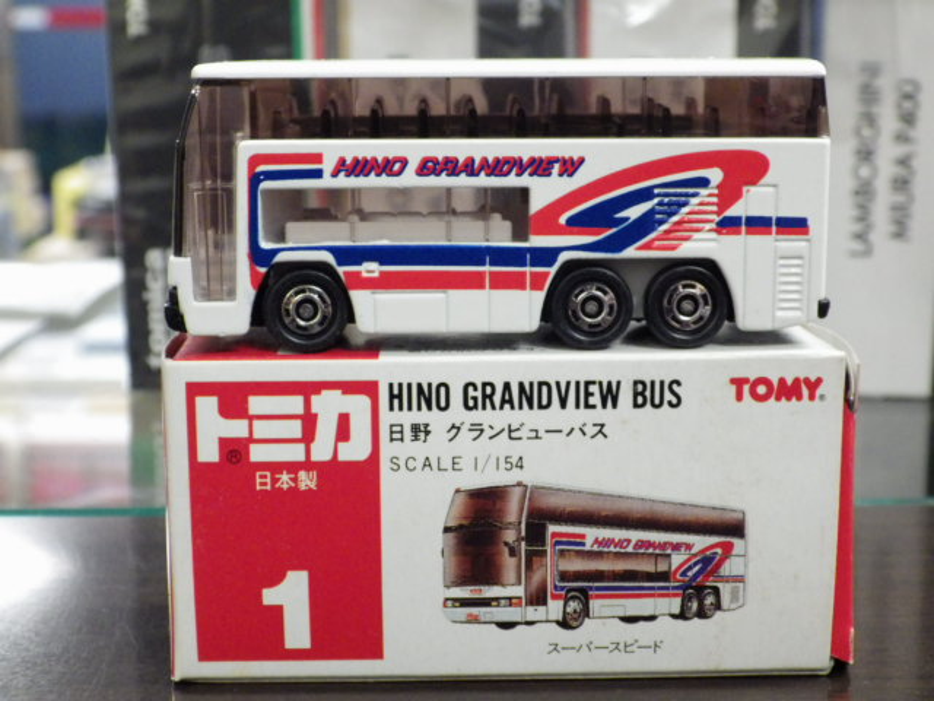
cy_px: 350
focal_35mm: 59
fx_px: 1592
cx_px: 467
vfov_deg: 24.8
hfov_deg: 32.7
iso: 800
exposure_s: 1/25
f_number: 4
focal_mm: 10.7
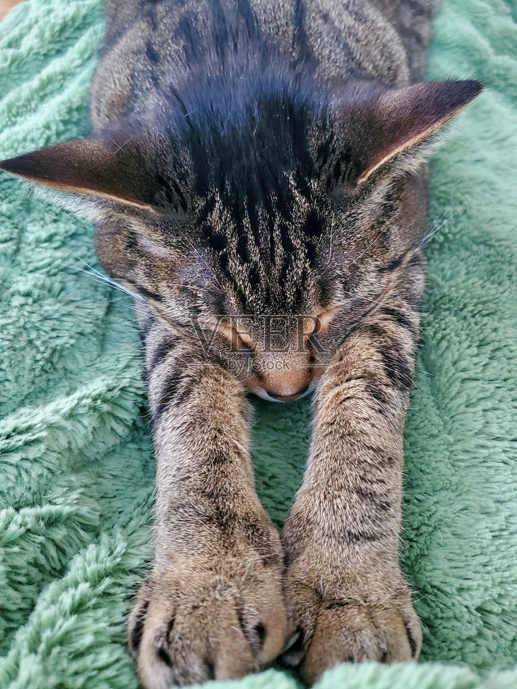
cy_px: 344
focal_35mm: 26
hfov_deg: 53.1
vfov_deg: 67.3
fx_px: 518
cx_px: 258
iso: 500
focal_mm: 4.3
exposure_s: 1/24
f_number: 1.5
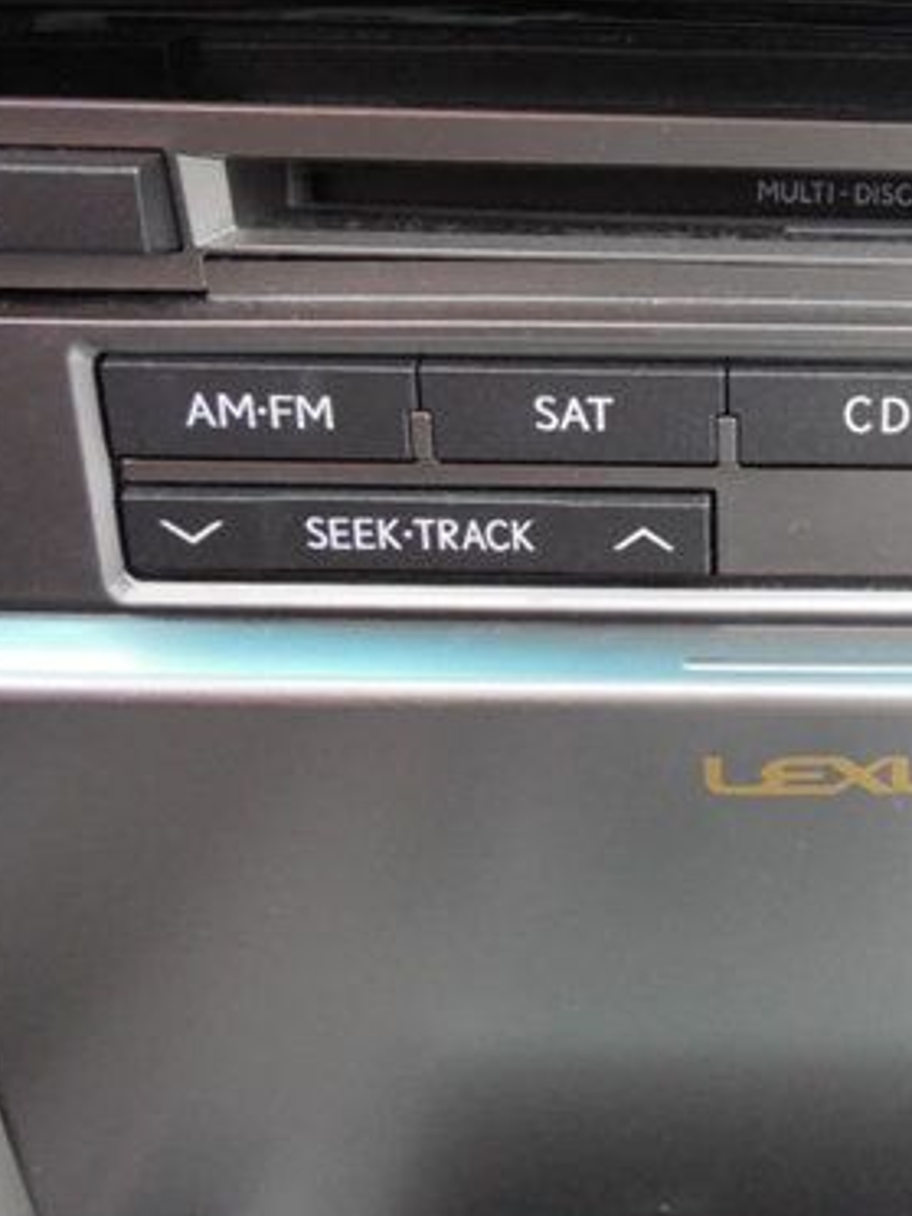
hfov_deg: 31.1
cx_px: 919
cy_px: 461
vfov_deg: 43.5
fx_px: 1511
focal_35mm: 43
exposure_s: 1/100
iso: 800
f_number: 3.3
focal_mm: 4.5
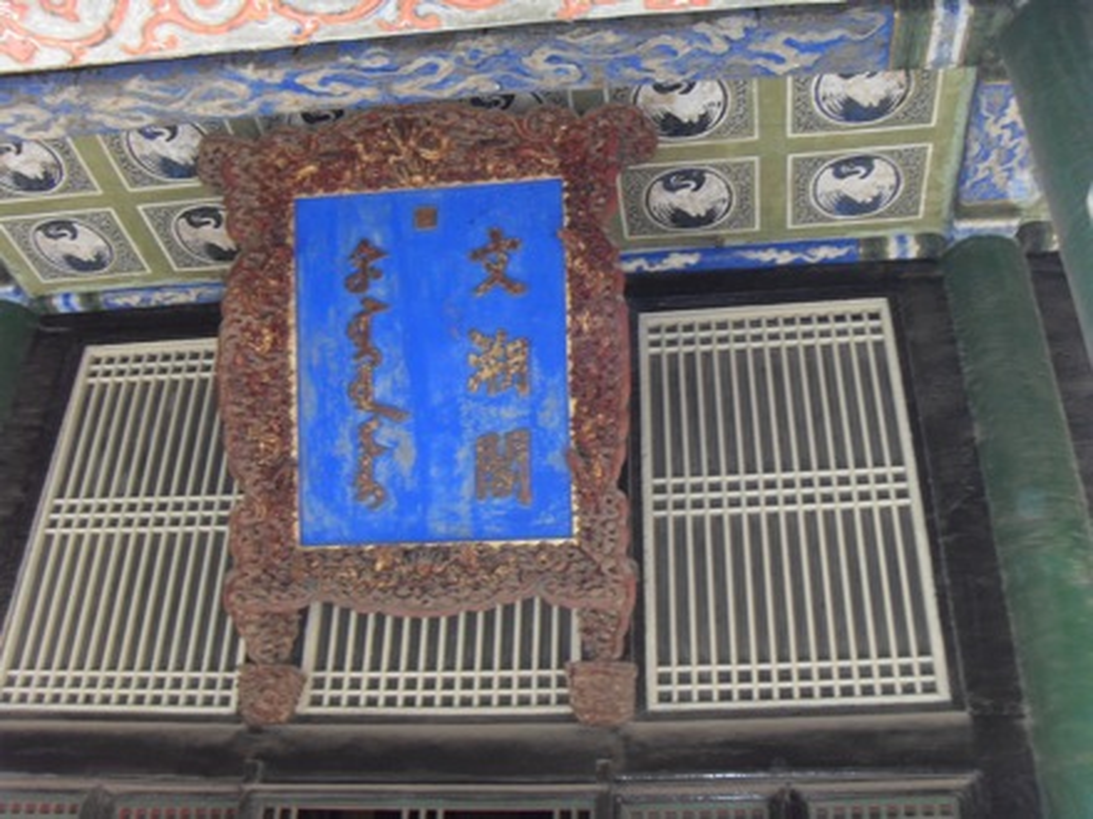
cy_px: 410
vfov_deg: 36.8
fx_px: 1231
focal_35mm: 39
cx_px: 546
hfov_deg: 47.9
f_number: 3.5
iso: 400
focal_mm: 6.6
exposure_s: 1/45
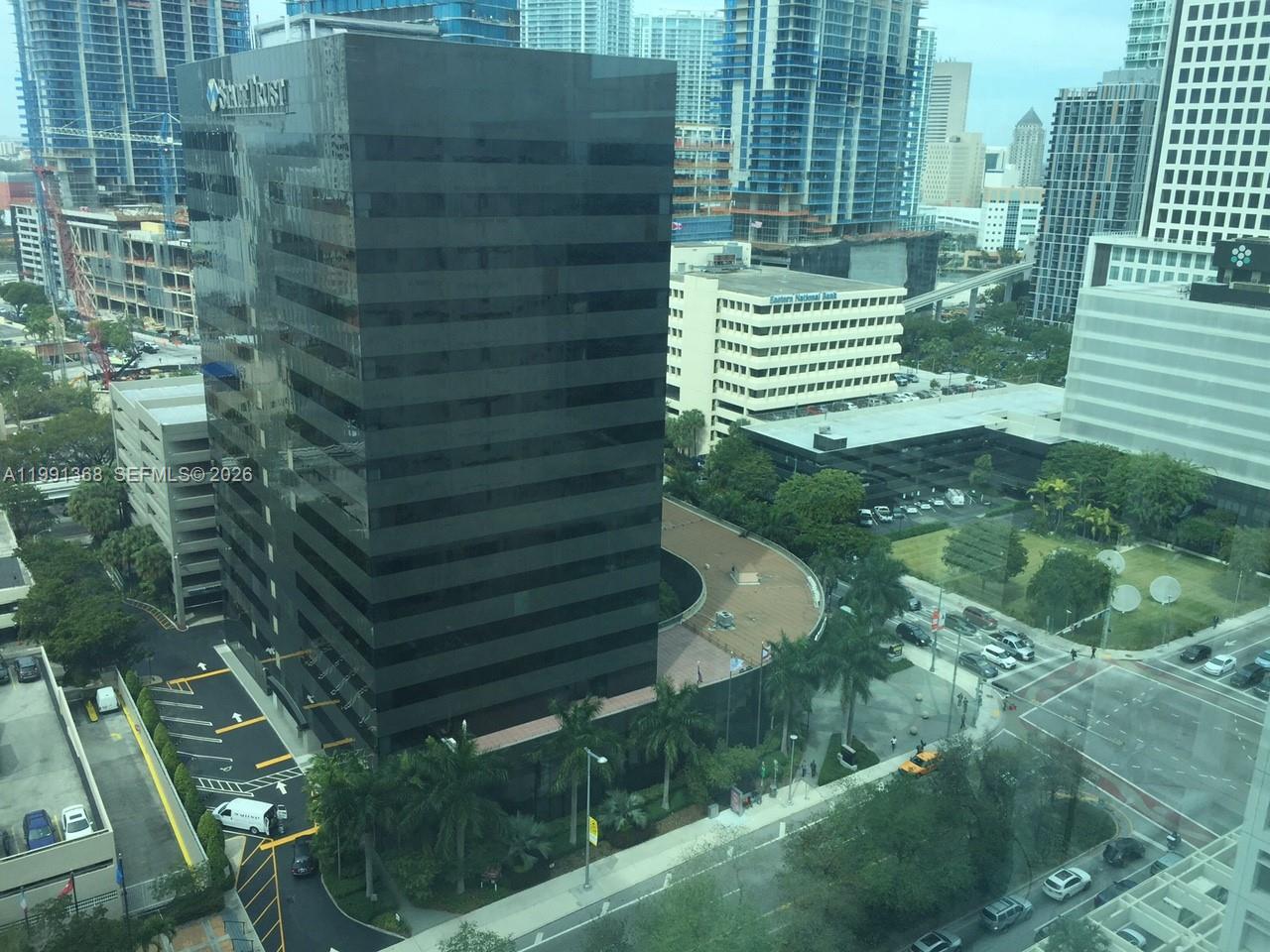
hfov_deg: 61.7
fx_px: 1064
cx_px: 635
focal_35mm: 29
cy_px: 476
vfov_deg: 48.2
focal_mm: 4.15
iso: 32
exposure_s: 1/1163
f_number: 2.2
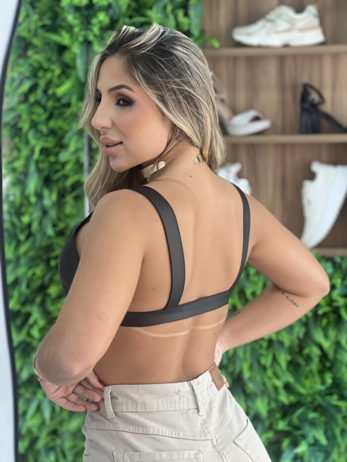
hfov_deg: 19.1
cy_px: 231
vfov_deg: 25.3
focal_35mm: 77
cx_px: 174
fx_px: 1029
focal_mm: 9
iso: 160
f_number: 2.8
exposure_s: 1/60
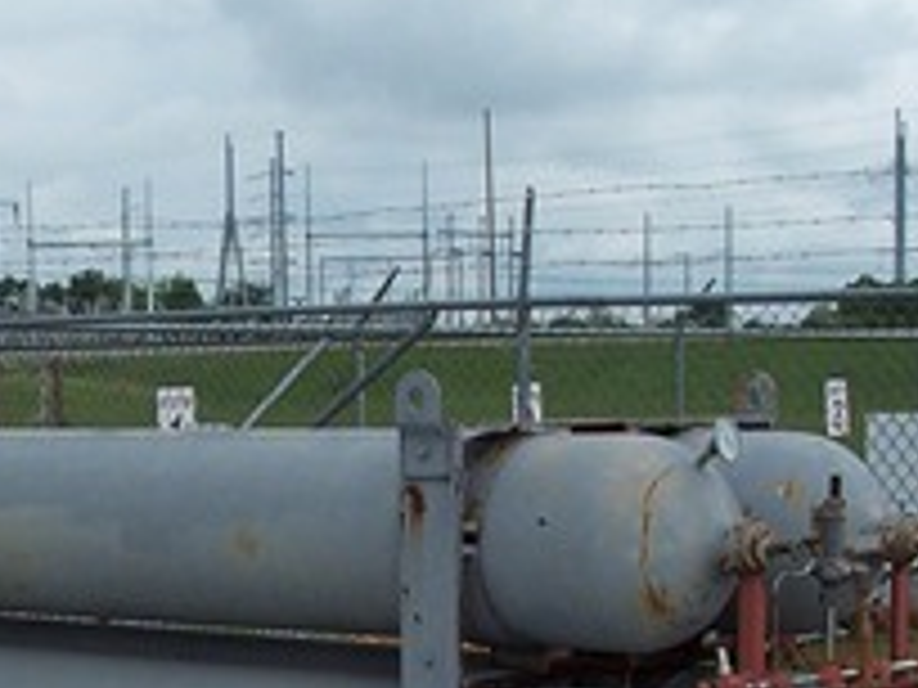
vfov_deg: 14.7
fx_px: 2625
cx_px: 207
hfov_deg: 19.7
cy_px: 661
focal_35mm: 99
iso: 80
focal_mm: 6
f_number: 4
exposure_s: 1/500
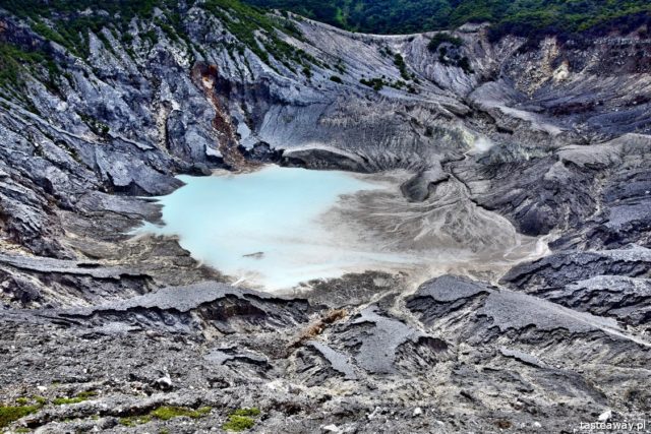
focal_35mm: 27
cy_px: 217
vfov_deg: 48.0
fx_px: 488
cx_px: 326
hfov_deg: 67.4
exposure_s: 1/500
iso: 400
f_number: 11
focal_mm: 18
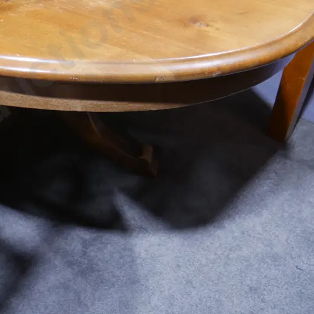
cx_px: 23
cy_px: 88
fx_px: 493
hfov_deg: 33.2
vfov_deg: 34.8
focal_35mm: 48
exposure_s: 1/60
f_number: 3.5
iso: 640
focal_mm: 14
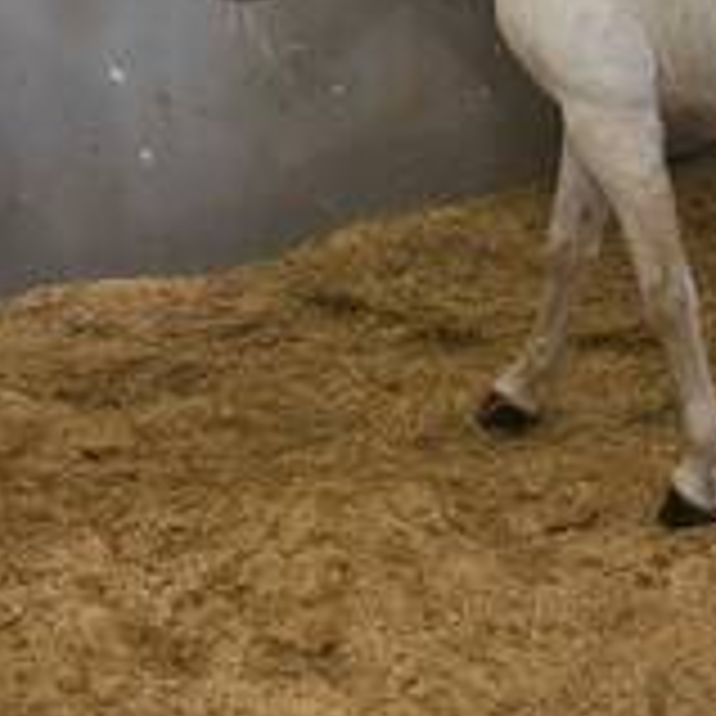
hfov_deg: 25.6
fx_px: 1498
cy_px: -5
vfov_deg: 25.5
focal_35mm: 64
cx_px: 711
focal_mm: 6.76
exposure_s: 1/50
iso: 500
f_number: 1.78
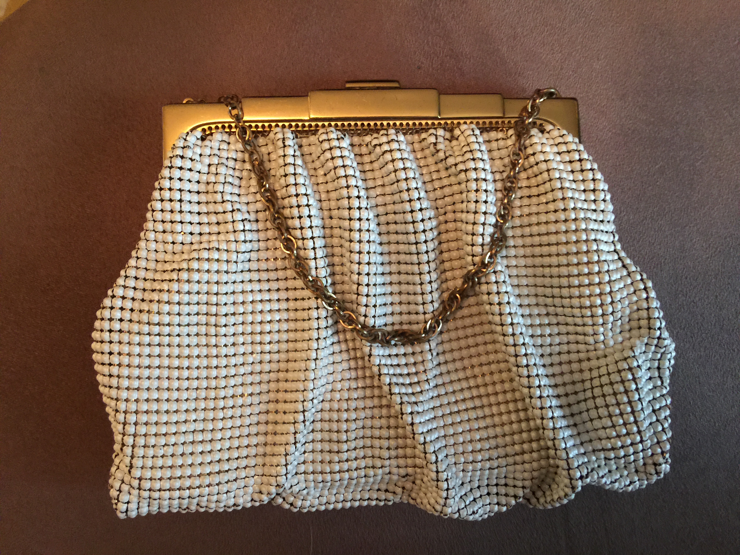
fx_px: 620
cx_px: 370
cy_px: 278
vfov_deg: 48.2
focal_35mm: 29
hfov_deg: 61.7
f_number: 2.2
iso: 80
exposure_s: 1/4
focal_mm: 4.15
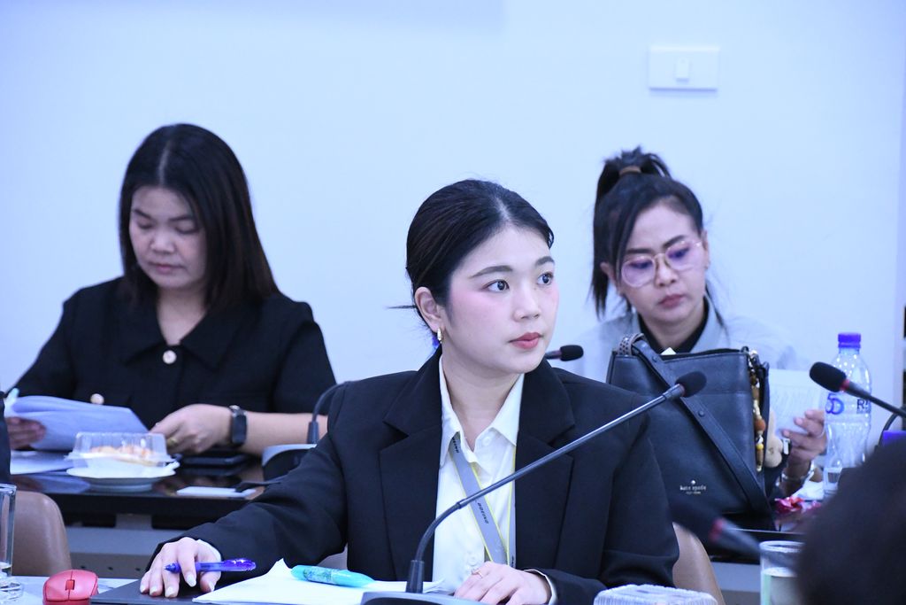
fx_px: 4153
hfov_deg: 12.5
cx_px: 453
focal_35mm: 165
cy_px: 302
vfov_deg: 8.3
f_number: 5.6
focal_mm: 110
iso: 10000
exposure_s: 1/200
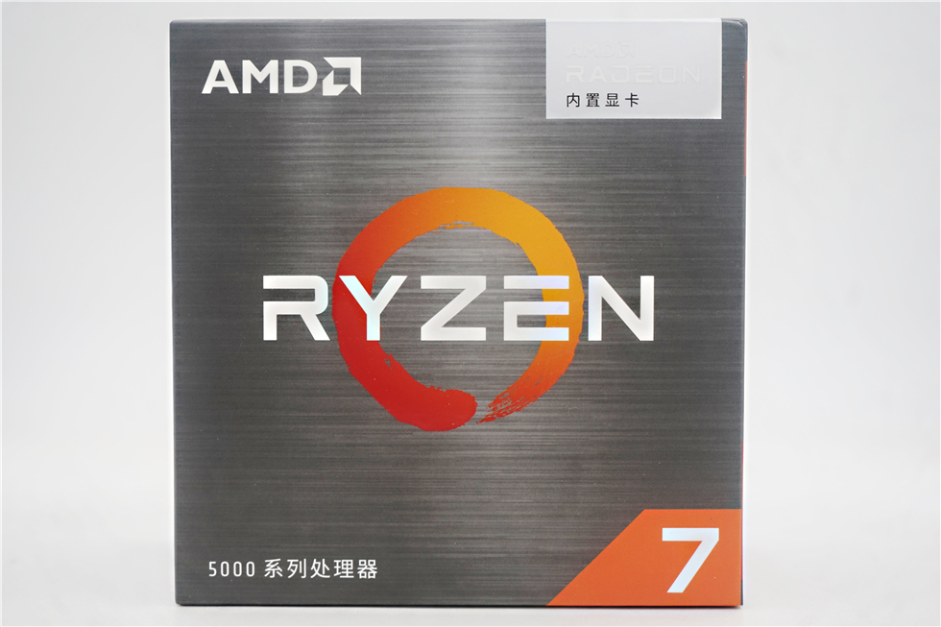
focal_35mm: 44
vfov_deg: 30.5
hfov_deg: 44.5
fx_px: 1150
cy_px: 314
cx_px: 470
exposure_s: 1/125
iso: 100
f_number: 4.5
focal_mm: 44
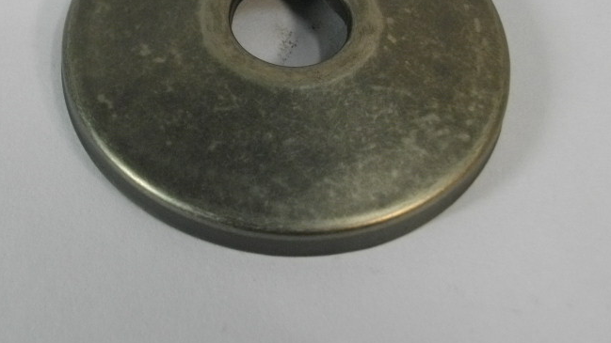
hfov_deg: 31.4
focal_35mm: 67
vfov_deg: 17.7
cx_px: 246
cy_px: 33
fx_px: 1085
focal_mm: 7.1
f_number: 3.2
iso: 200
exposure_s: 1/60
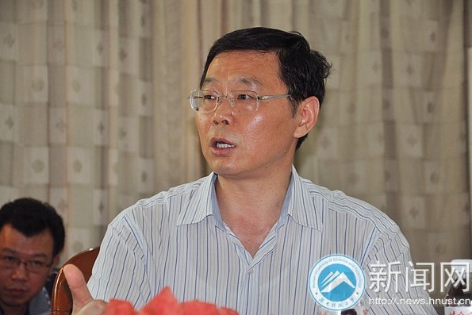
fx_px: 1823
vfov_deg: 9.9
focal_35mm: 139
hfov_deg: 14.8
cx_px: 236
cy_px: 158
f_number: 5.6
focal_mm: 92
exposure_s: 1/40
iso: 400
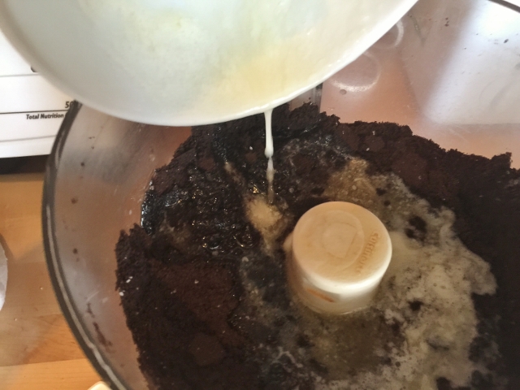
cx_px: 260
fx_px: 436
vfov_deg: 48.2
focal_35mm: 29
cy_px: 195
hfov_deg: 61.7
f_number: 2.2
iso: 100
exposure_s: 1/15
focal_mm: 4.15
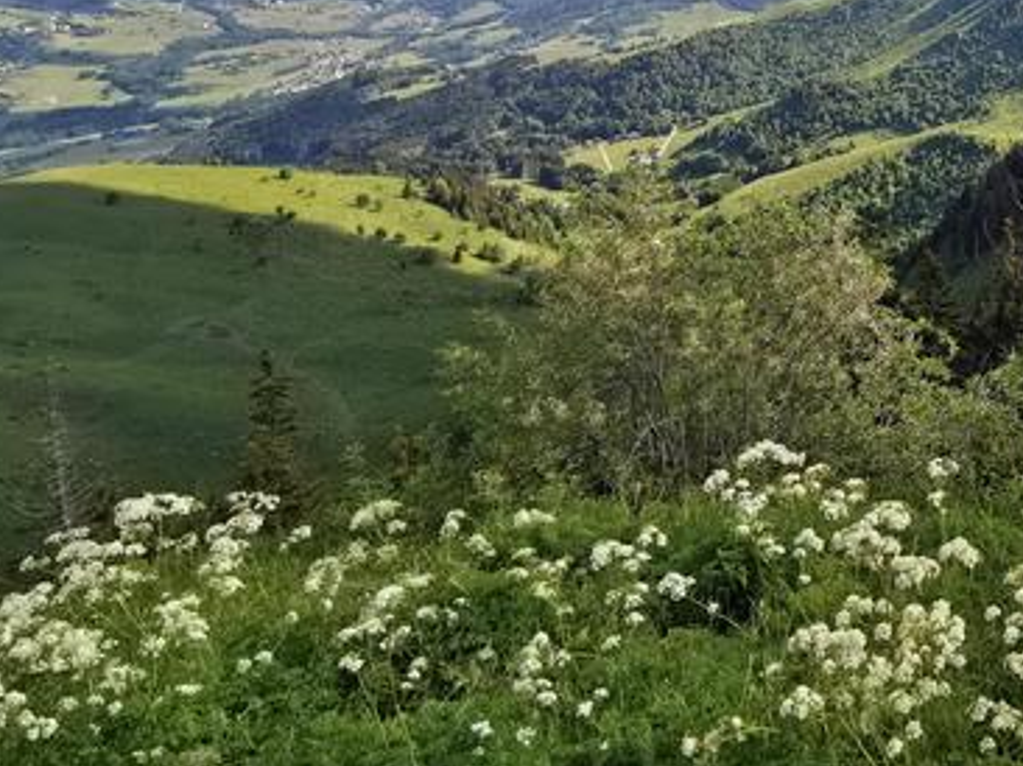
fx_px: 1034
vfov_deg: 37.8
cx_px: 1098
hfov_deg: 42.6
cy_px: 67
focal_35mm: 35
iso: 50
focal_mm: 2.35
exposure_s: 1/1748
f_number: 2.2
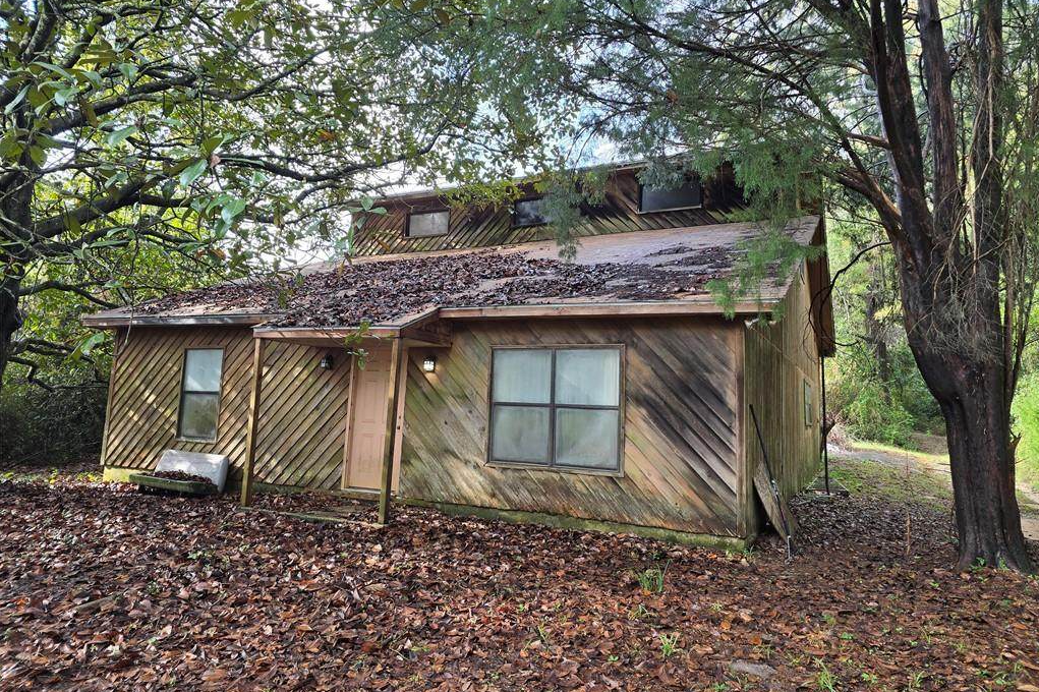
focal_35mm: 24
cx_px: 520
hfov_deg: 73.8
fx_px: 692
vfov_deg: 53.1
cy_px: 339
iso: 50
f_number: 1.7
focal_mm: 6.3
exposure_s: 1/180
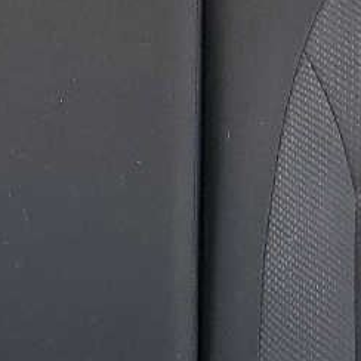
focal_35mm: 151
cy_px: 7
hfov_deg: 11.5
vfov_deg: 11.5
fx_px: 1782
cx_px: 80
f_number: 1.5
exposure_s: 1/204
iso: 50
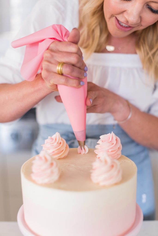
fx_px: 329
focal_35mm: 50
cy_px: 118
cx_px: 79
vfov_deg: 39.6
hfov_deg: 27.0
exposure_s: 1/160
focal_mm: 50
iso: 500
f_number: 2
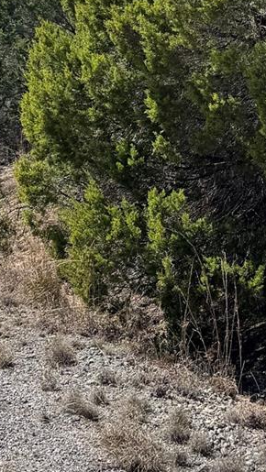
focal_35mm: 78
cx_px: 250
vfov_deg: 26.3
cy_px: 49
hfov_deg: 15.3
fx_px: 977
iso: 80
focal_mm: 6.76
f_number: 1.78
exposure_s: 1/3413
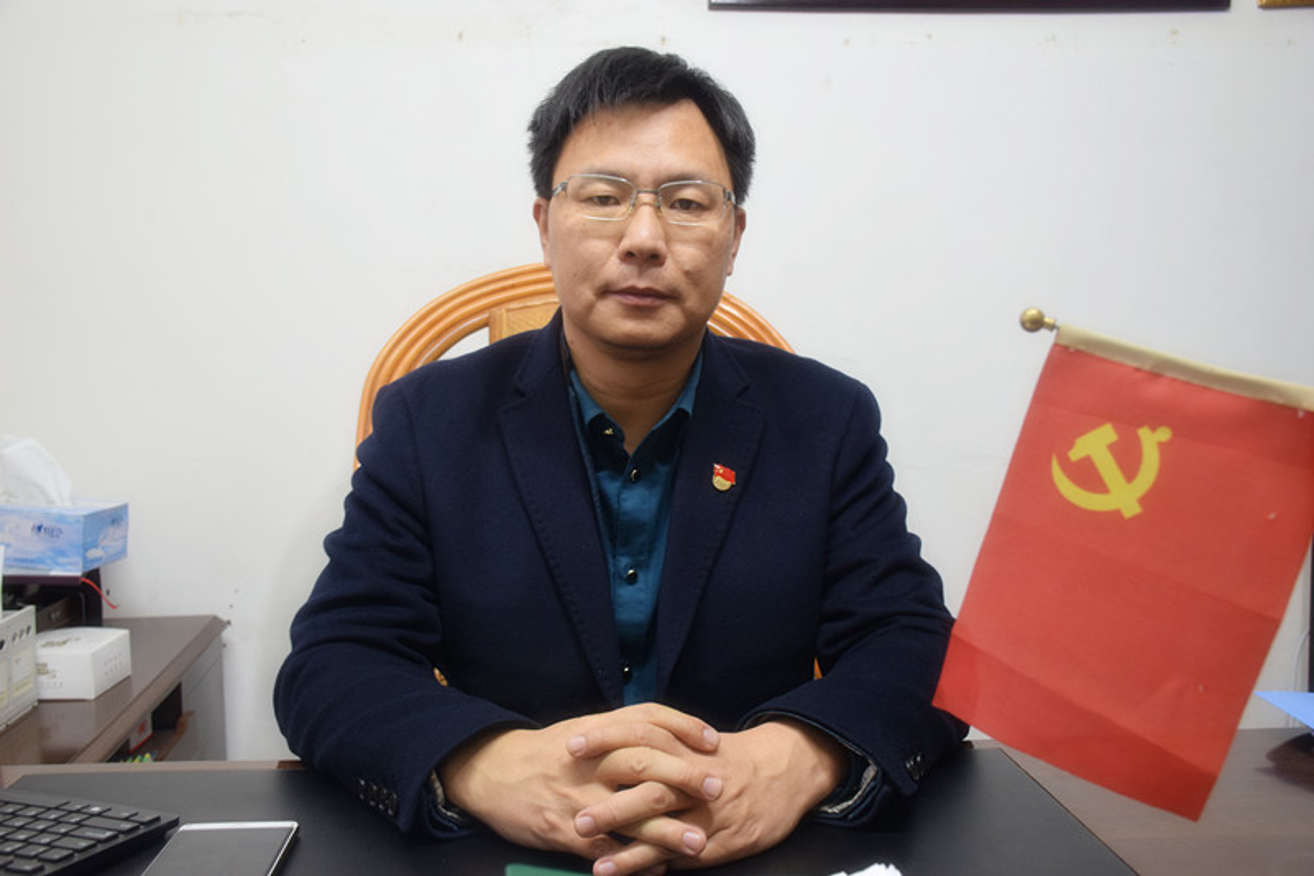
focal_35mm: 34
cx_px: 657
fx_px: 1259
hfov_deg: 55.1
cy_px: 438
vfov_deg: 38.3
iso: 640
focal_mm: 23
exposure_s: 1/10
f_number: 5
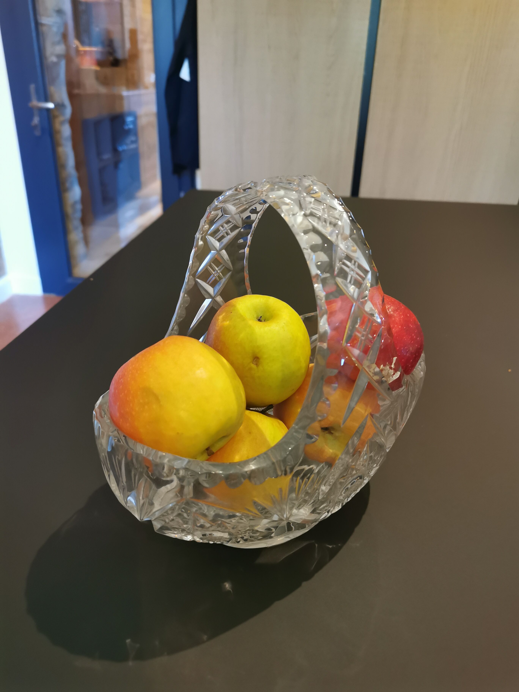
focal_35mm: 27
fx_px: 540
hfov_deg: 51.4
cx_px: 260
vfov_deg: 65.3
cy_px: 346
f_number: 1.8
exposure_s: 1/50
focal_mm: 5.58
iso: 400
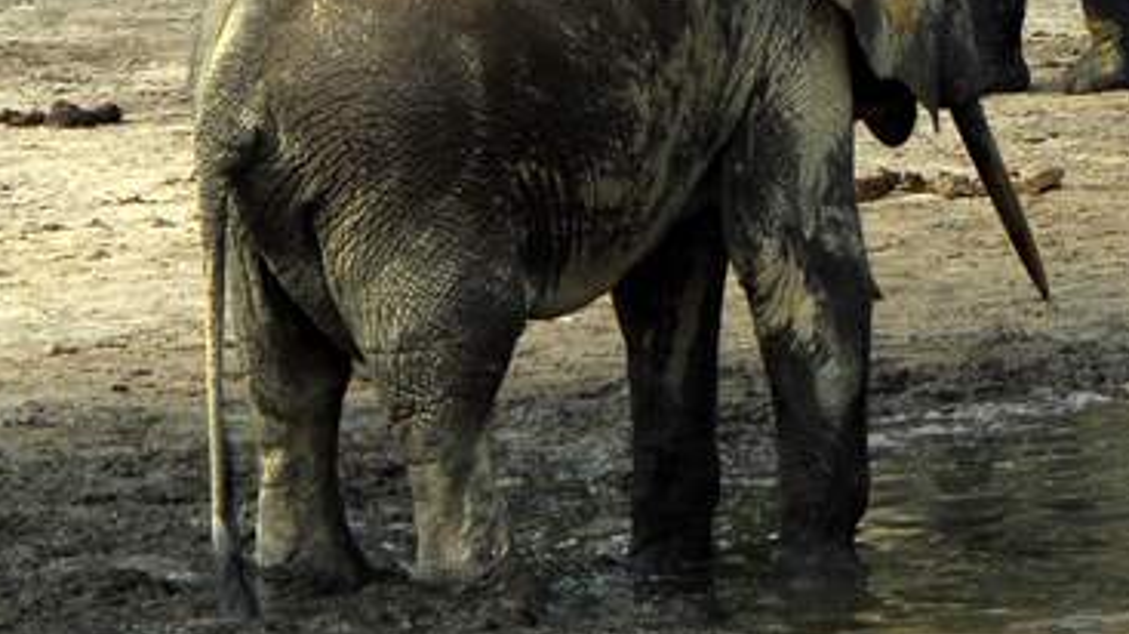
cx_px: 1438
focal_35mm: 959
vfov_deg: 1.3
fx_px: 28684
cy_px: -409
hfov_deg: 2.3
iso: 250
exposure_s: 1/350
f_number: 9
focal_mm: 195
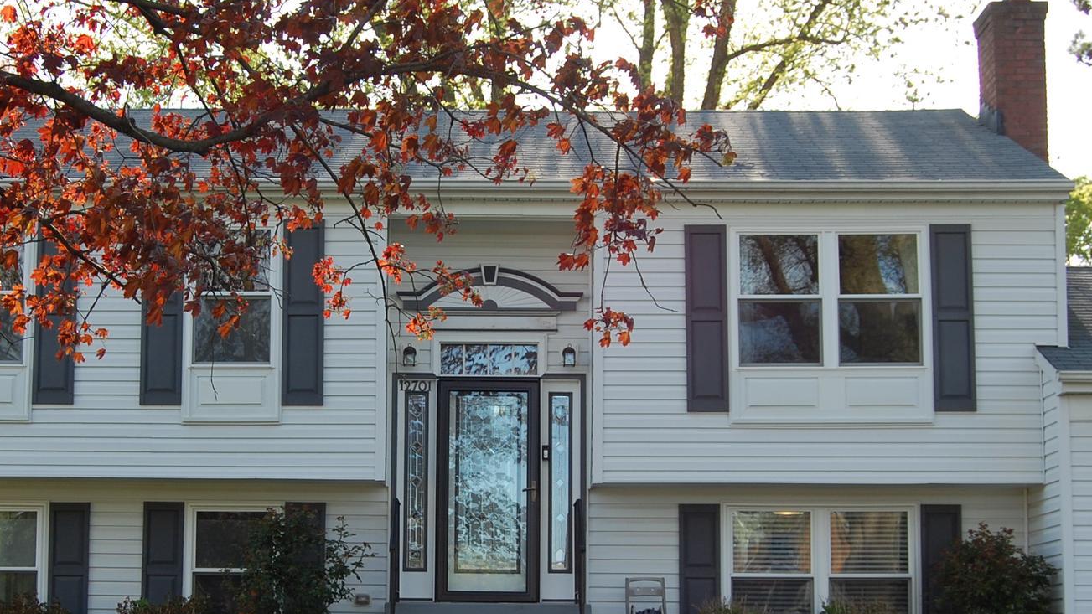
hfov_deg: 28.4
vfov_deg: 16.3
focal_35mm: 74
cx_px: 382
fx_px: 2143
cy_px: 401
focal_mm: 30
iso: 200
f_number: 6.3
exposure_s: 1/160
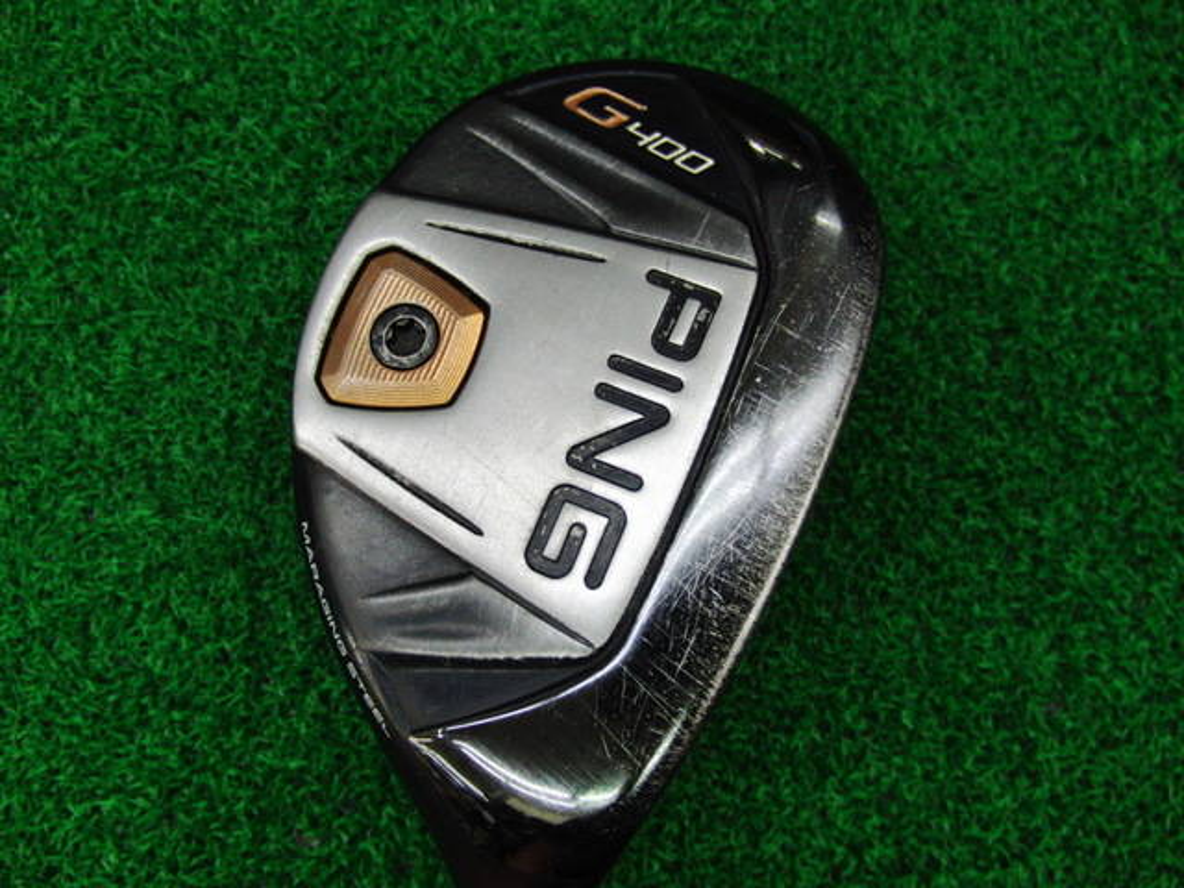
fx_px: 1266
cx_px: 592
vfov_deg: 38.7
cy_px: 444
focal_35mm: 37
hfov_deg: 50.1
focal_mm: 6.42
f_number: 3.6
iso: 320
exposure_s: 1/80
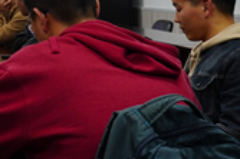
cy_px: -73
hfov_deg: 15.4
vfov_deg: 10.7
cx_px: -111
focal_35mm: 124
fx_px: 824
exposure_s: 1/50
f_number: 4.5
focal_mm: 23
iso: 500
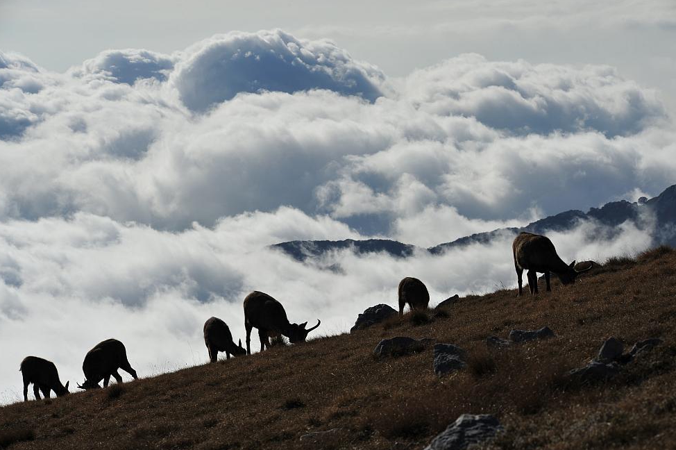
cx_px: 340
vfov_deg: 8.9
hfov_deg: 13.3
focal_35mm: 154
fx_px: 2890
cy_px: 227
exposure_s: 1/800
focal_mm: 150
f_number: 16
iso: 250
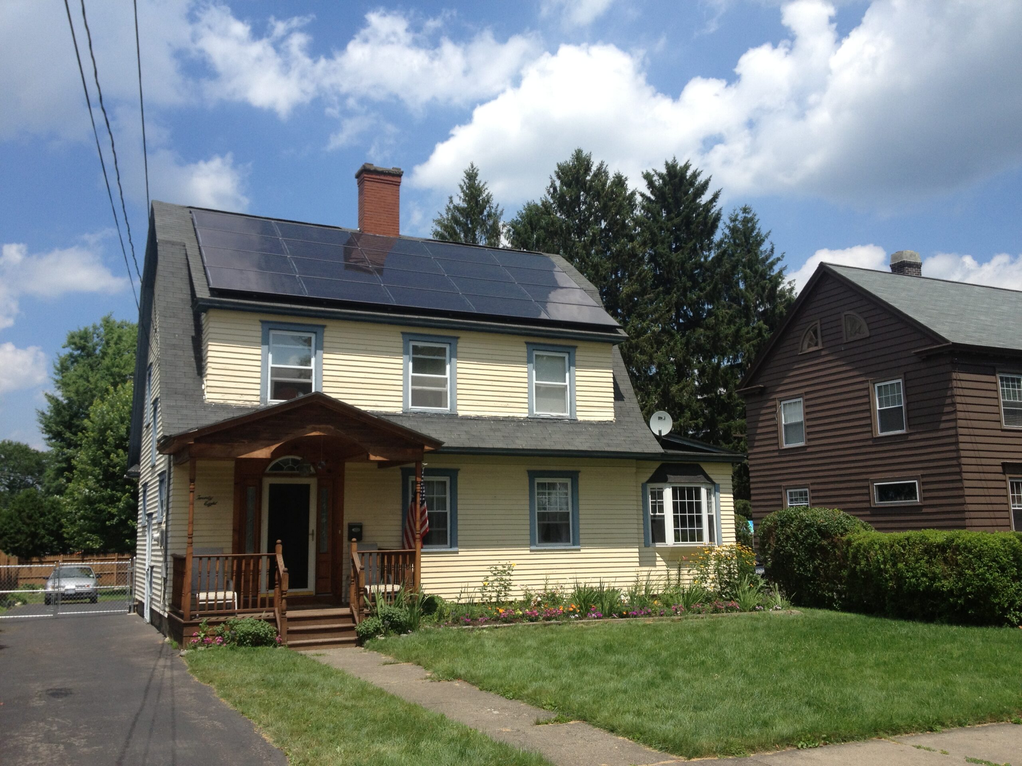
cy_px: 383
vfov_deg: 40.7
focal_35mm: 35
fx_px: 1033
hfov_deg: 52.6
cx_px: 511
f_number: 2.4
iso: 50
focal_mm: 4.28
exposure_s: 1/1577
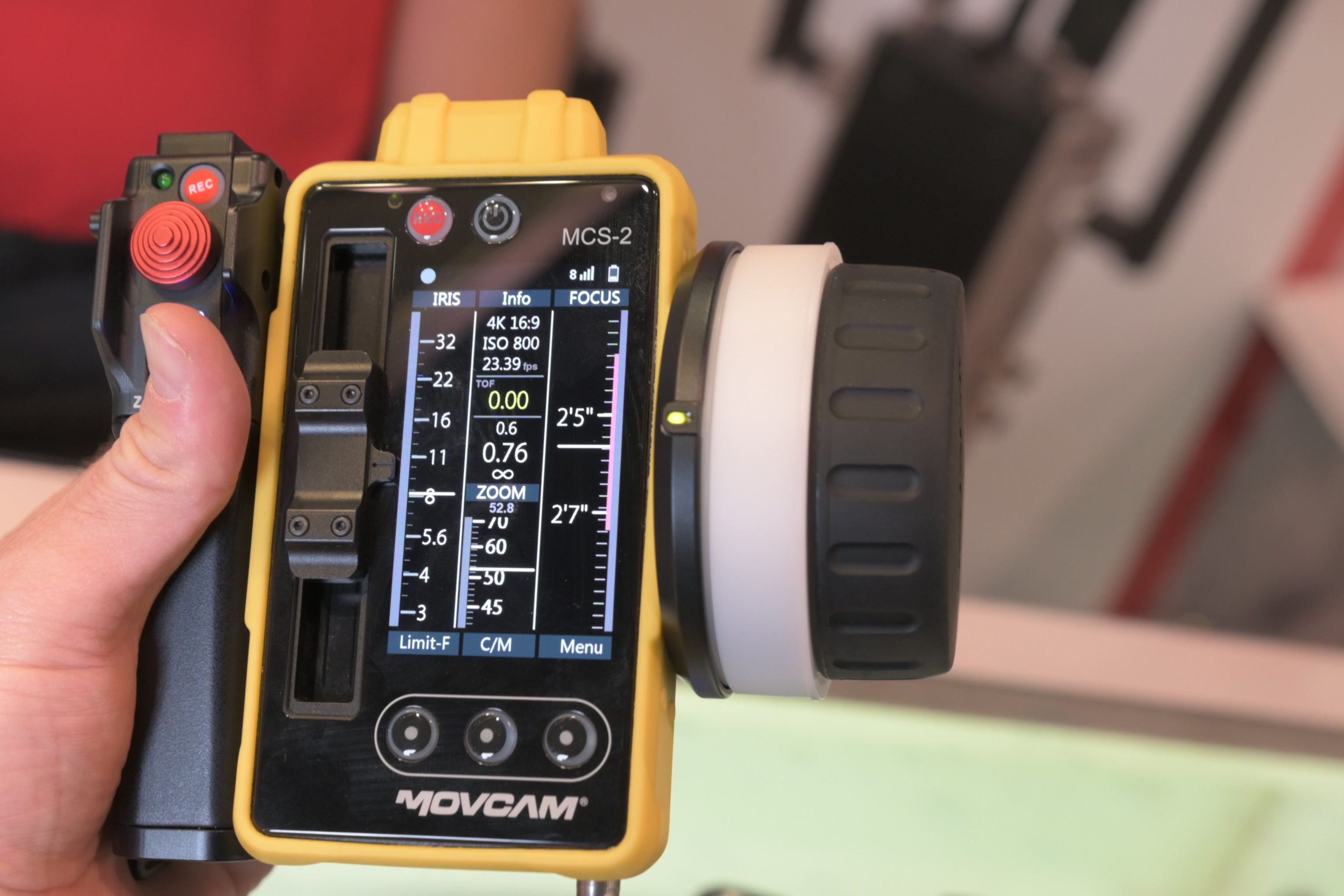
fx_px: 2165
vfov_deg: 23.4
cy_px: 485
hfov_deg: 34.5
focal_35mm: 58
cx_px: 644
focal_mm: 30
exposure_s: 1/100
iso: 800
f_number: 4
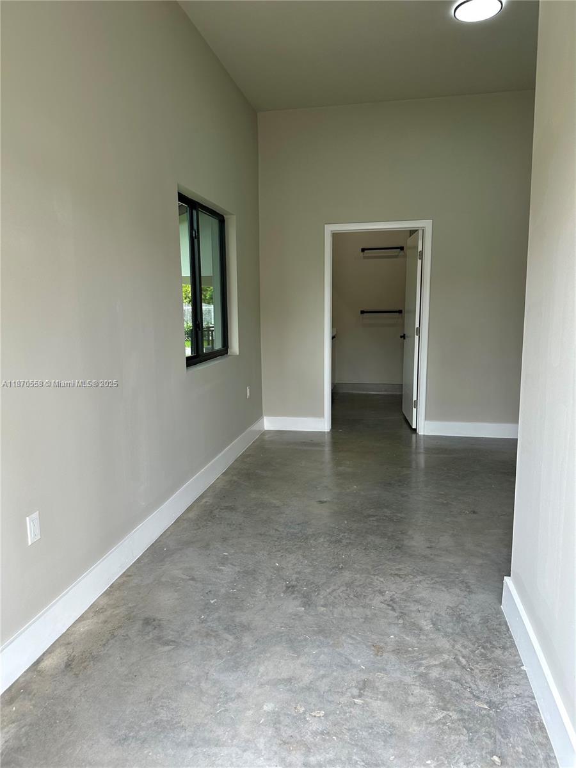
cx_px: 288
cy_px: 384
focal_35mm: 24
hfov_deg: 56.8
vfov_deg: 71.6
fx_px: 532
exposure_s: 1/201
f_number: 1.78
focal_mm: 6.86
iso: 80
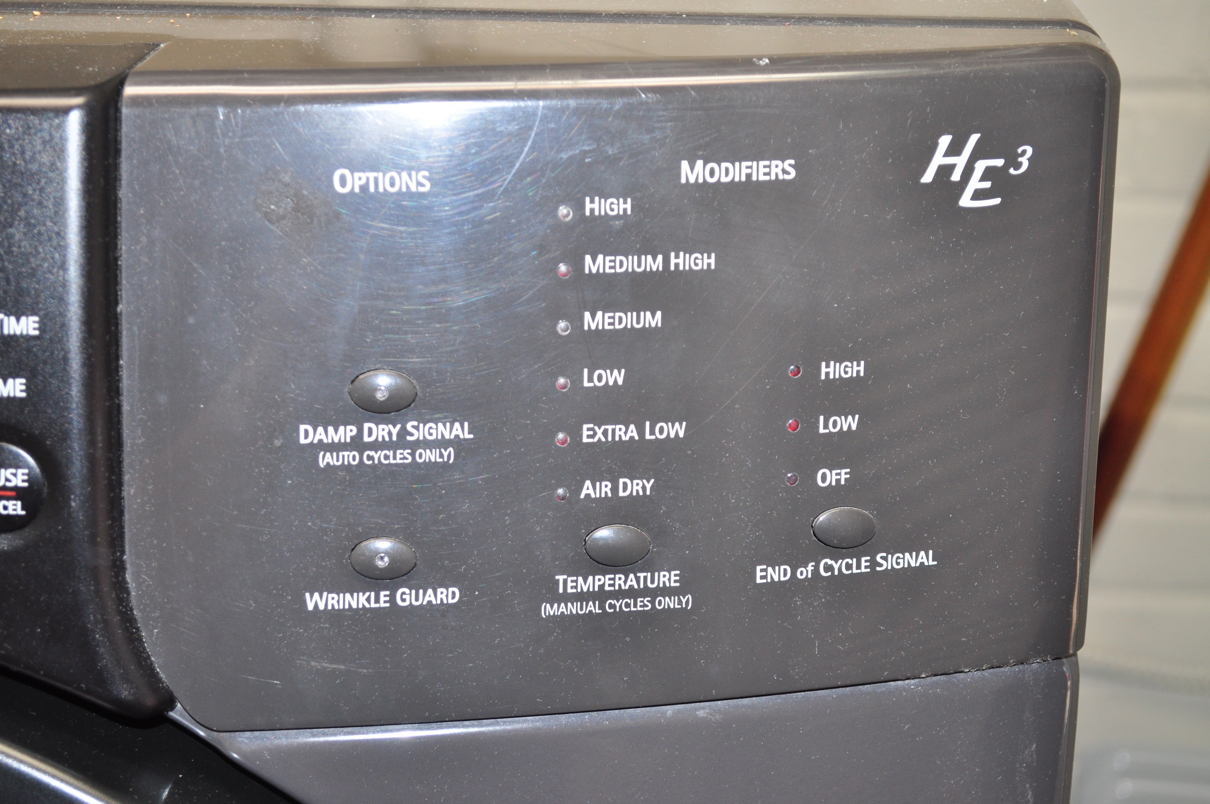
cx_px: 605
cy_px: 402
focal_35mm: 60
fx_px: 2014
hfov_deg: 33.4
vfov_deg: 22.6
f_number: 5.3
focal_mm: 40
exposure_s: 1/50
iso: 500
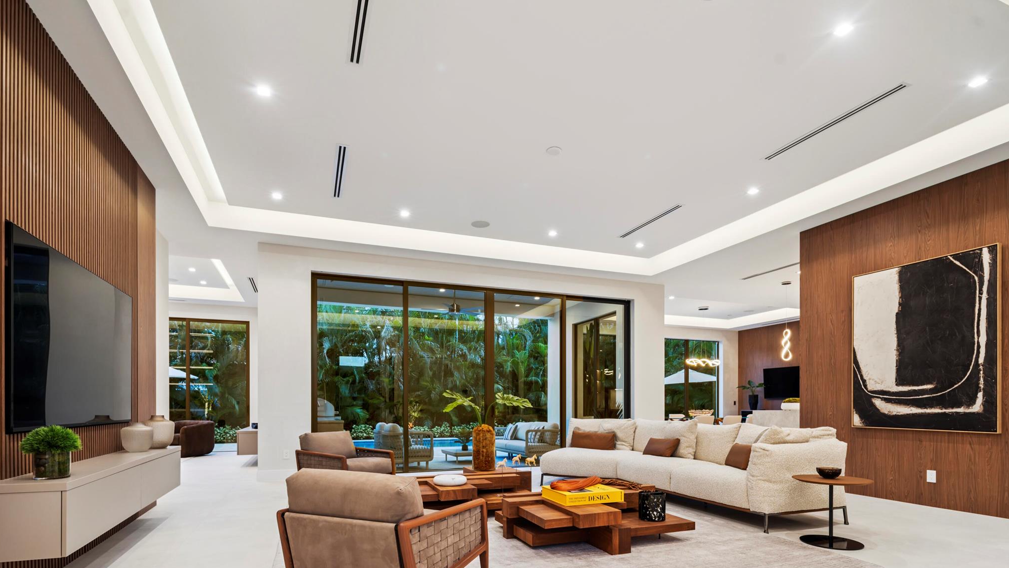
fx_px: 482
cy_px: 316
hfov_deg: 92.7
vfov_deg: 60.9
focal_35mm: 18
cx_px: 503
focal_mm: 17
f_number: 7.1
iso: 400
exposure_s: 1/20
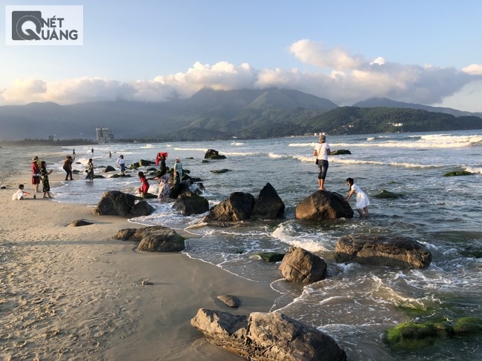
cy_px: 180
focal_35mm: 28
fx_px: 390
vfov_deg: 49.7
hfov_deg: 63.5
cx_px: 241
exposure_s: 1/695
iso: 20
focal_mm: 3.99
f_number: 1.8
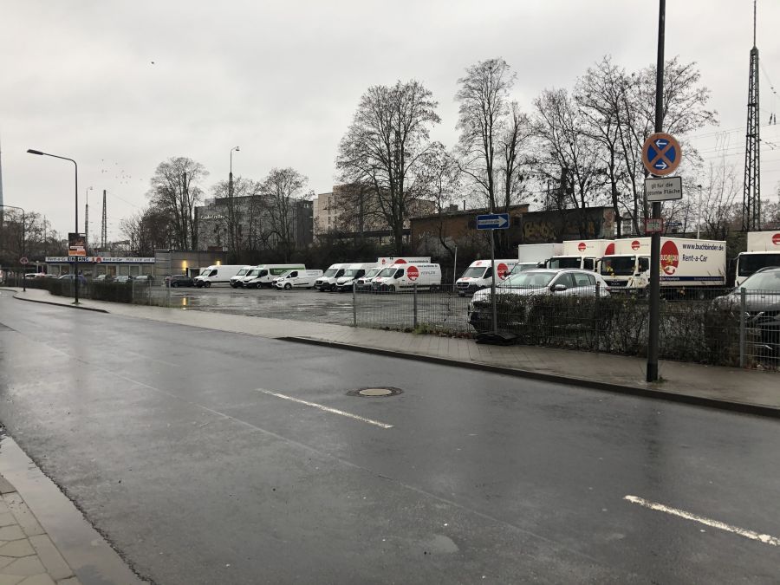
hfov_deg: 63.4
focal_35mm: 28
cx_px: 390
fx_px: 631
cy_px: 292
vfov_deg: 49.7
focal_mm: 3.99
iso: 40
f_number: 1.8
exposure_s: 1/120
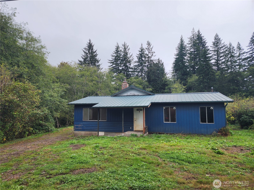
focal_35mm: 23
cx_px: 127
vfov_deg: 58.9
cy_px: 95
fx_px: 169
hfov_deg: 73.9
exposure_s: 1/397
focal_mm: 6.4
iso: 12
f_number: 1.8
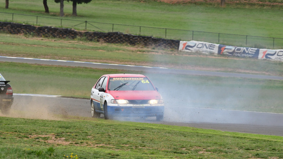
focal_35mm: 605
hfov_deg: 3.6
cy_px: 68
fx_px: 4540
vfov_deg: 2.0
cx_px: 154
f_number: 11
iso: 640
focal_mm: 350
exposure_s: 1/640
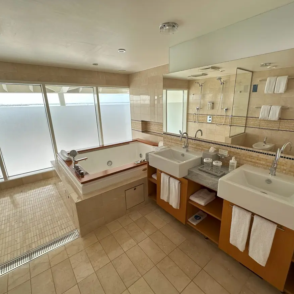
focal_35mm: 17
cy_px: 148
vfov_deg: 84.0
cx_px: 156
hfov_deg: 83.9
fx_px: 163
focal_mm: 2.22
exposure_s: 1/246
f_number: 2.2
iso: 40
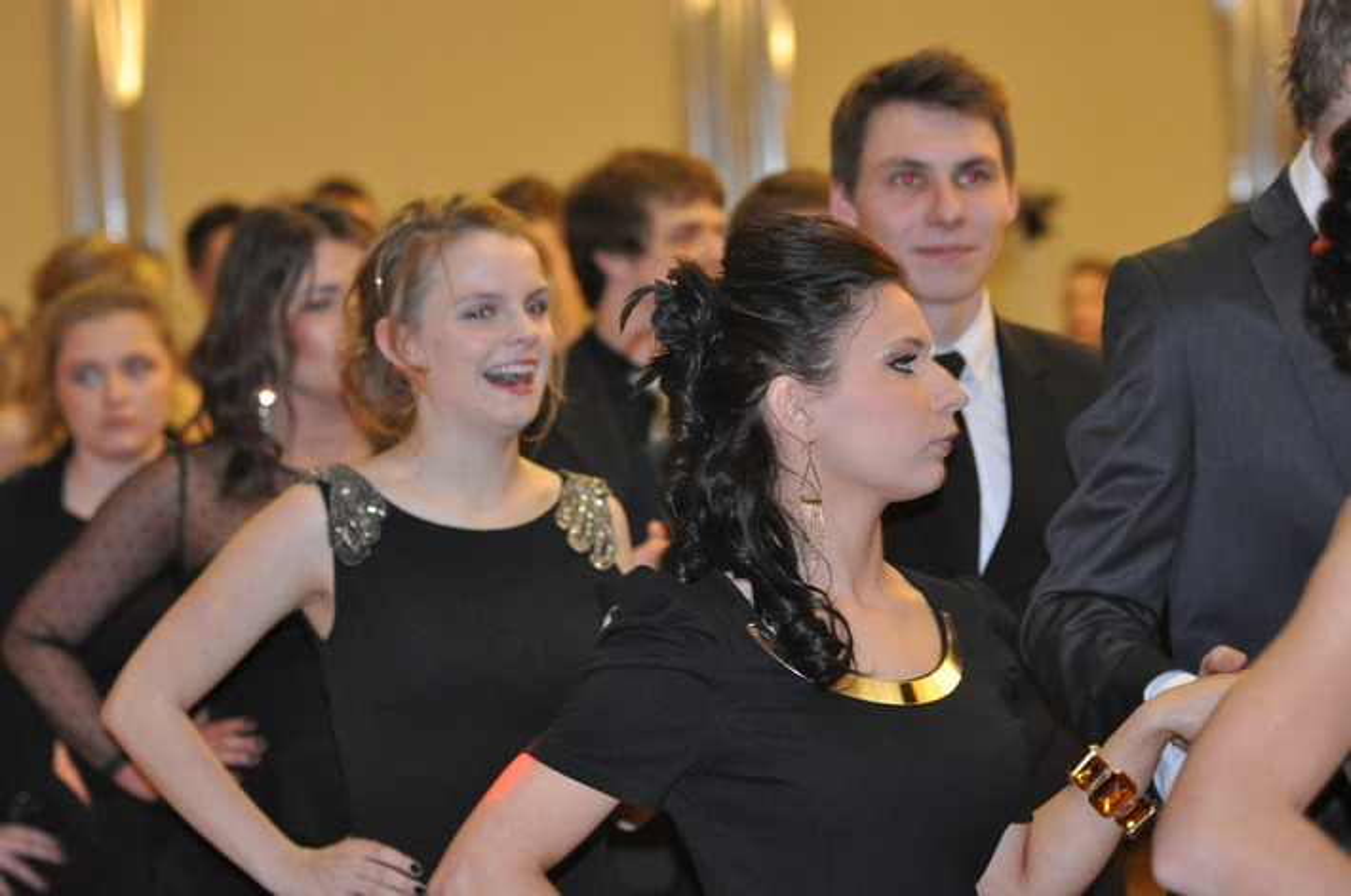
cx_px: 676
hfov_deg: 16.7
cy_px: 448
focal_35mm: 123
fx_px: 4609
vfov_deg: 11.1
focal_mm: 82
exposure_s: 1/60
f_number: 2.8
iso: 800
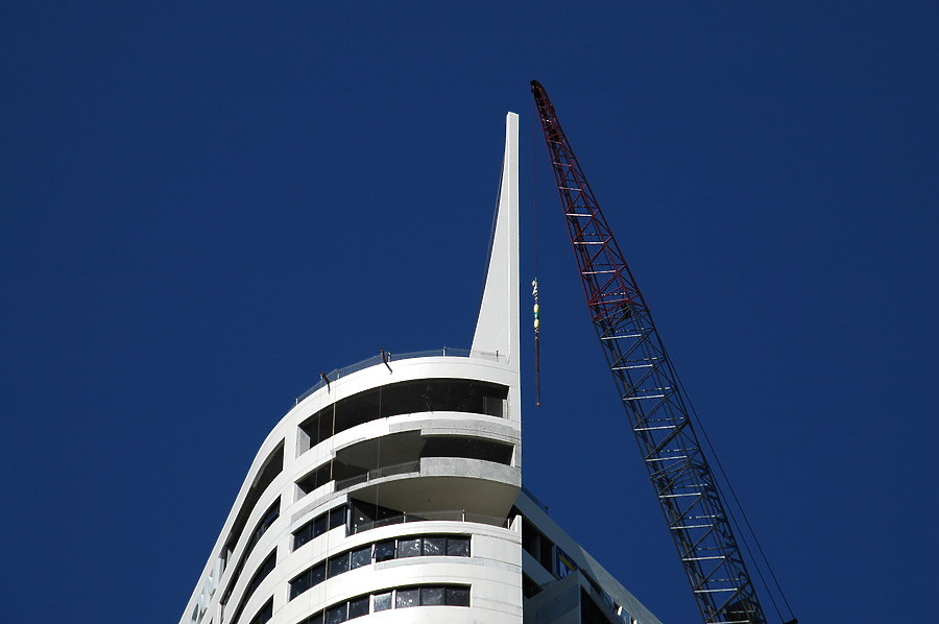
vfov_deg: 8.9
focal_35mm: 153
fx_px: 3986
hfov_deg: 13.4
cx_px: 470
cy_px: 312
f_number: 8
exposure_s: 1/1000
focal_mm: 102
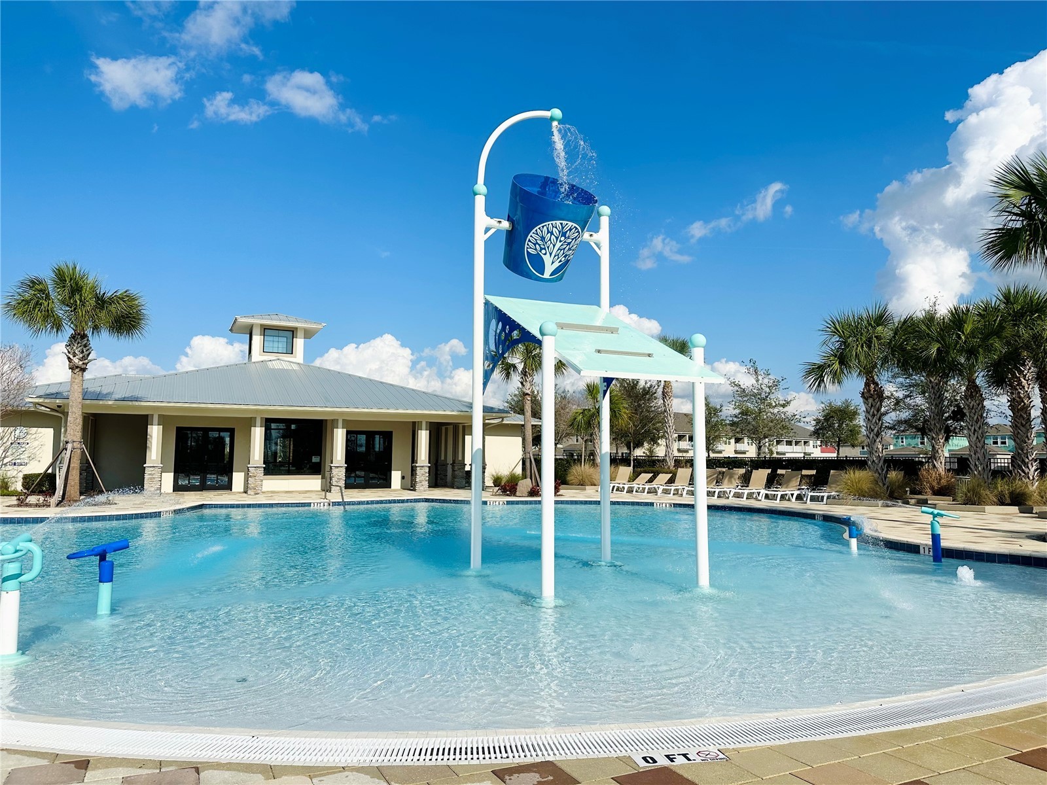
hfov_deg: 71.6
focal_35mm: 24
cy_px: 392
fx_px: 726
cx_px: 524
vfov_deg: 56.8
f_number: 1.78
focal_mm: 6.86
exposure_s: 1/12048
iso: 80
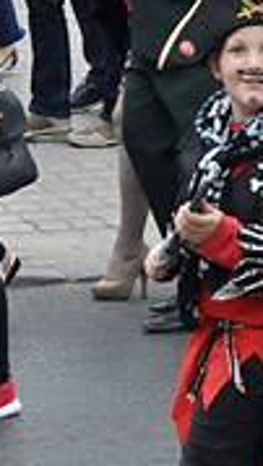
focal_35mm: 388
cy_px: 264
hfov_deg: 3.1
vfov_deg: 5.6
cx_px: 214
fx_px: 4799
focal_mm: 52
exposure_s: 1/500
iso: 1250
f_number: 9
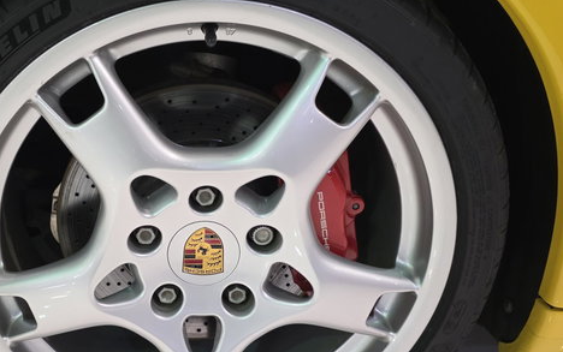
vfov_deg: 32.0
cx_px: 183
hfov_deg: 48.3
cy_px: 199
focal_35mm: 40
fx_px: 614
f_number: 1.7
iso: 800
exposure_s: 1/120
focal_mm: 6.3
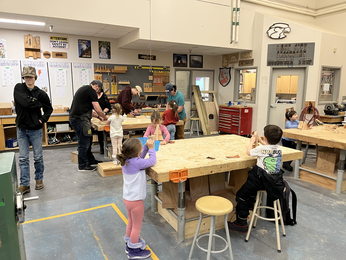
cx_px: 173
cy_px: 130
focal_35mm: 26
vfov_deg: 53.1
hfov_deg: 67.3
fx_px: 260
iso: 125
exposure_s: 1/60
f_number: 1.6
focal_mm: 5.1
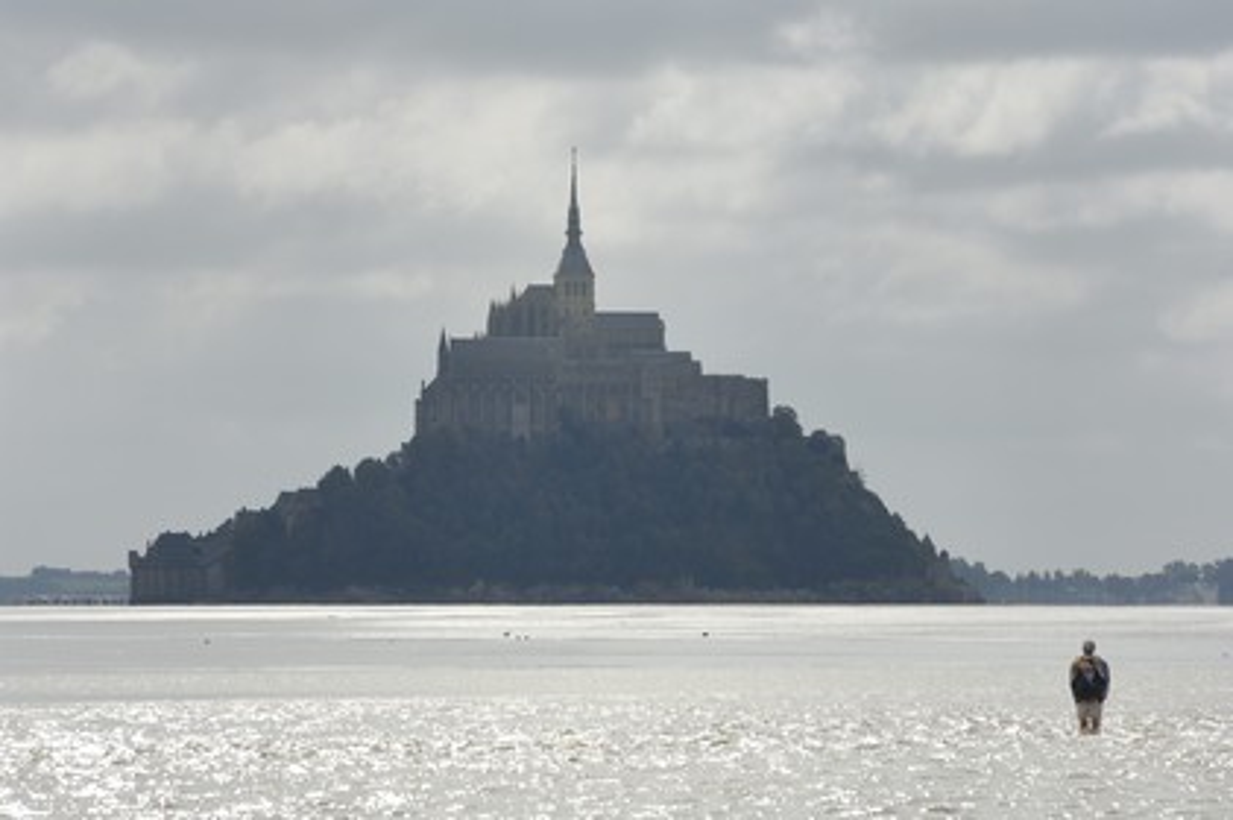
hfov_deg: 9.2
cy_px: 410
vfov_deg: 6.1
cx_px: 616
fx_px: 7700
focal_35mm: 225
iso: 100
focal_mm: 150
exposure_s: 1/400
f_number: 7.6
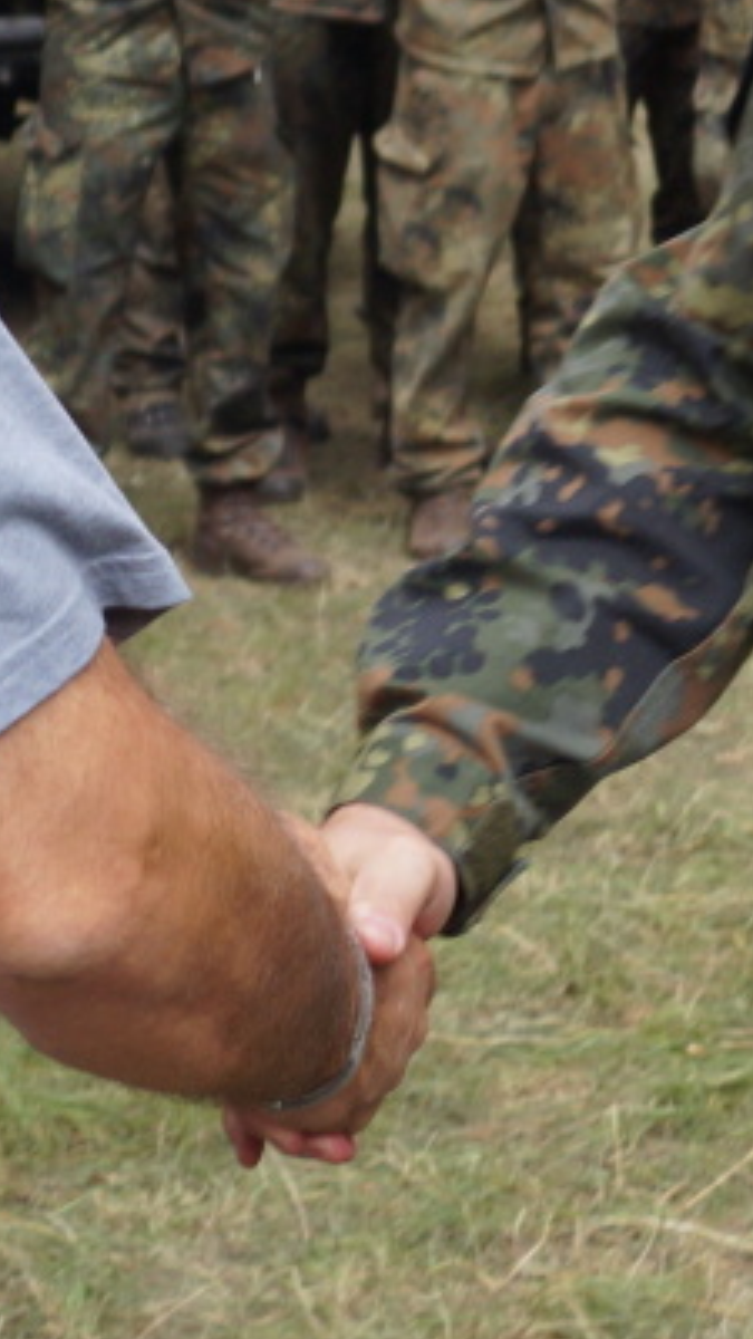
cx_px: 378
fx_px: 3763
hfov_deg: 11.4
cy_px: 99
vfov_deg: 19.7
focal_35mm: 106
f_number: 4
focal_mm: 18
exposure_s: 1/160
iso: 250
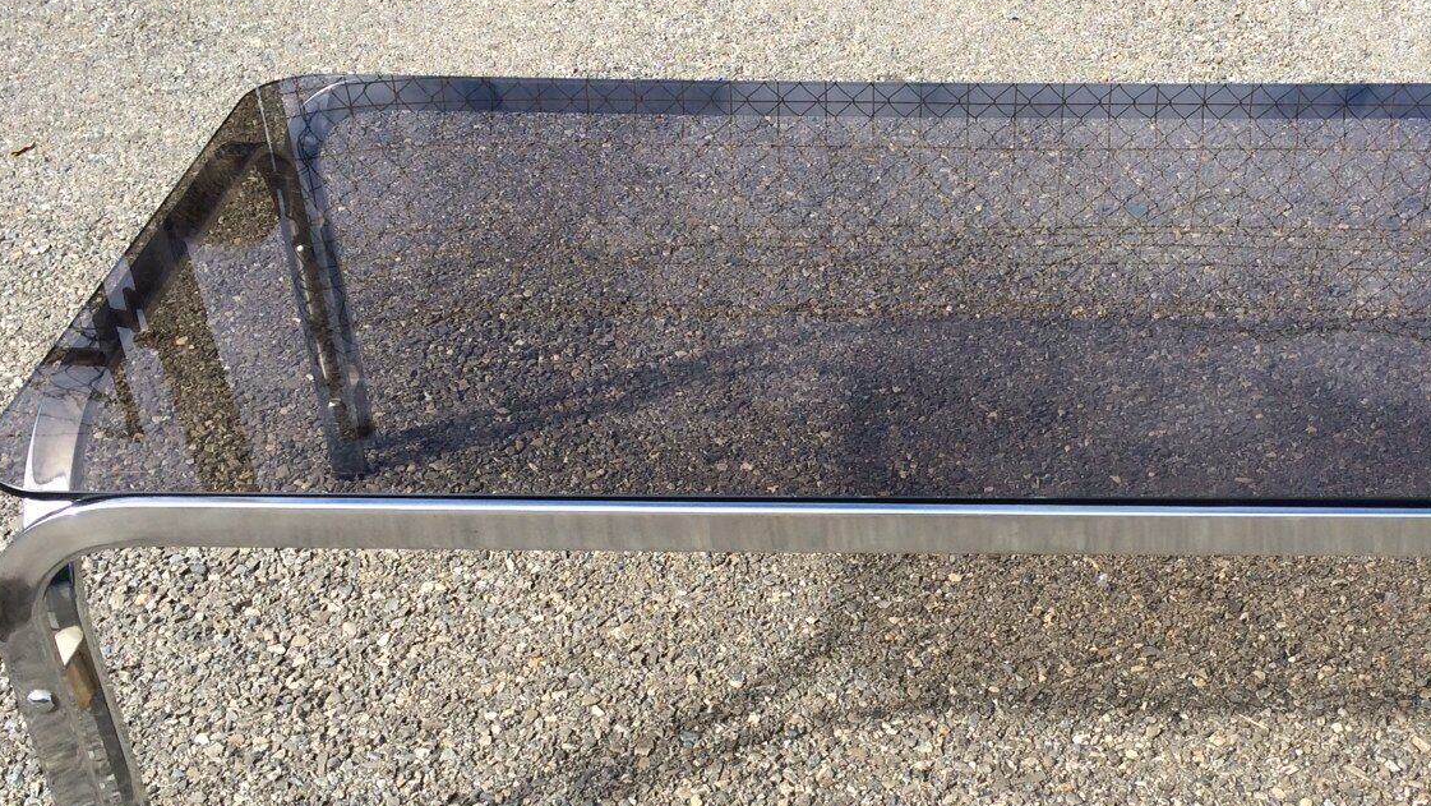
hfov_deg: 44.0
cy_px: 522
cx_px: 936
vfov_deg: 25.9
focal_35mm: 46
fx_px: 1746
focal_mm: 4.15
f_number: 2.2
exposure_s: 1/1080
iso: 32
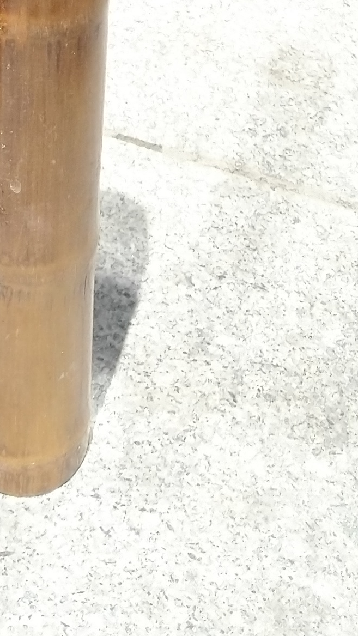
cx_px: -9
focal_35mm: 100
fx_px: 1686
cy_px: -346
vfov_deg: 18.6
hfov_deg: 12.0
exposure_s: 1/1298
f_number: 1.8
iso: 199
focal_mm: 3.95
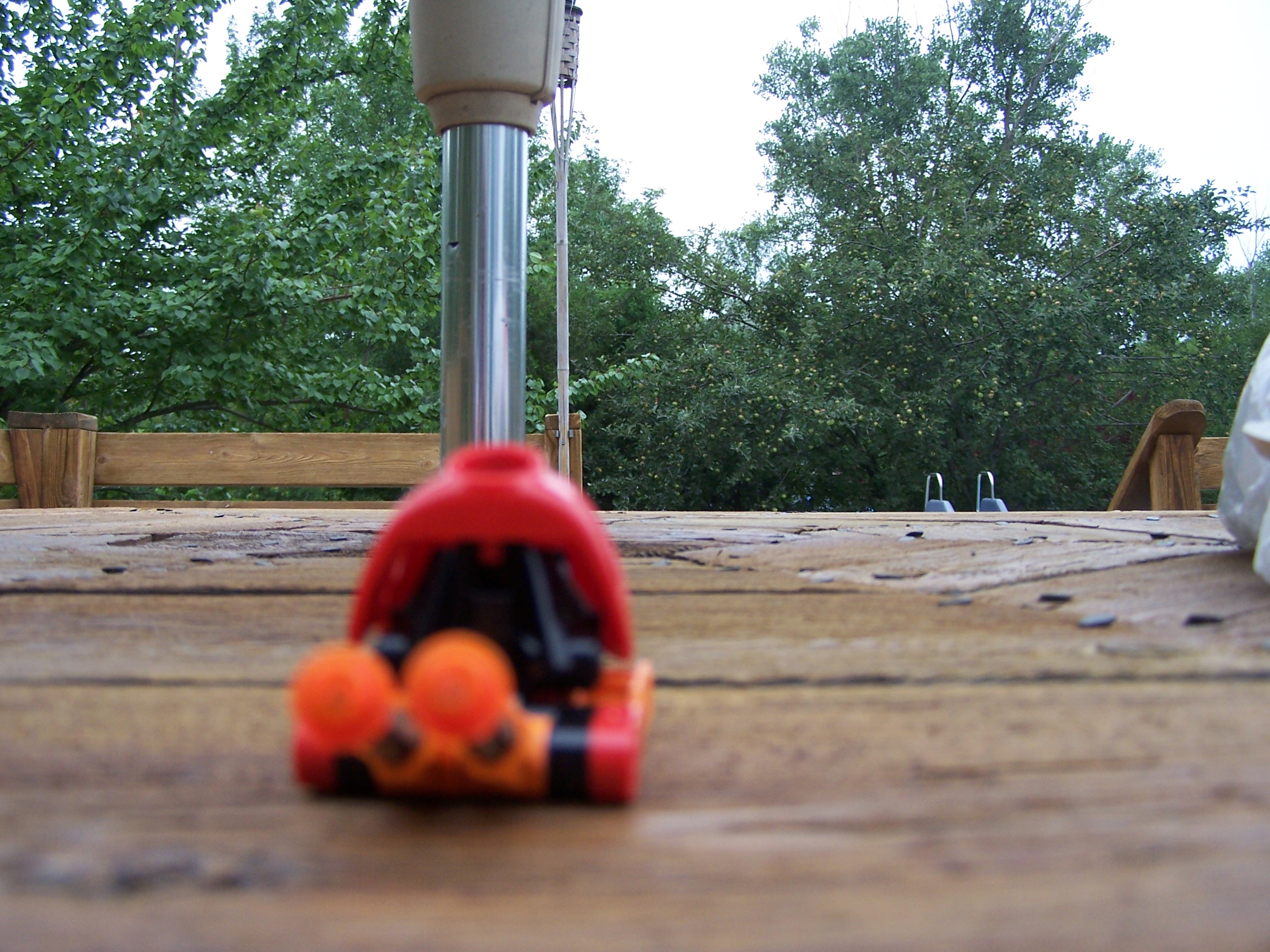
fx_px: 1394
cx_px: 635
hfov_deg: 49.0
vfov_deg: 37.7
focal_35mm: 38
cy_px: 476
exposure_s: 1/250
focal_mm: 6.3
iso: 80
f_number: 2.8
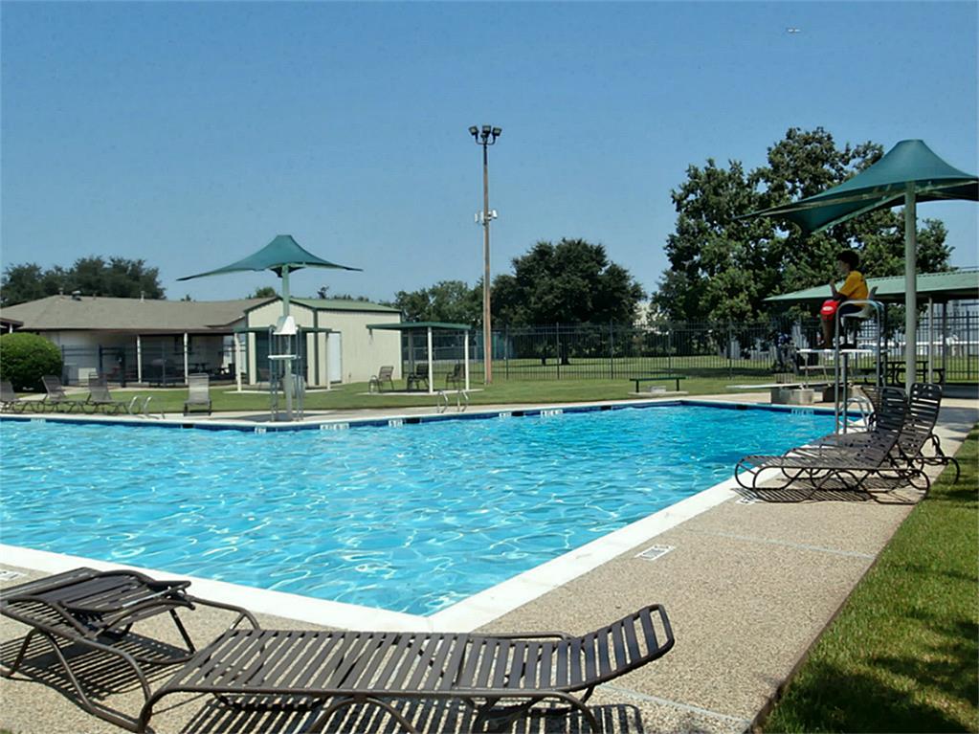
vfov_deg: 46.8
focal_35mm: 30
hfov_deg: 60.0
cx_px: 490
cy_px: 367
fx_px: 848
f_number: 3.5
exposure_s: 1/1250
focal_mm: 5.36
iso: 100
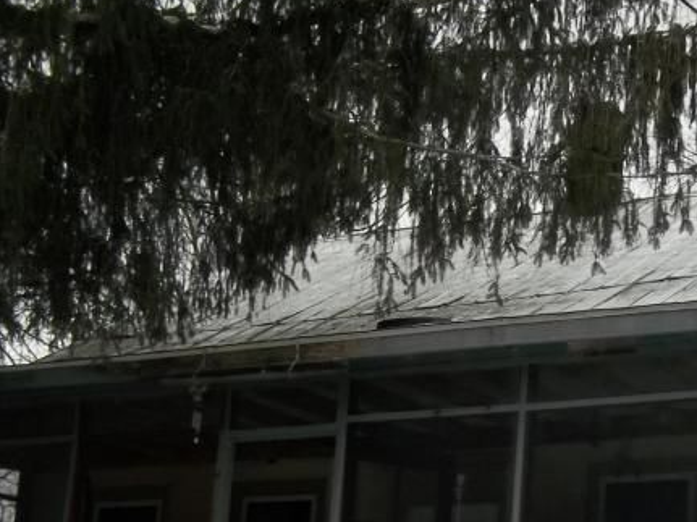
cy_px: 551
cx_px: 619
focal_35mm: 76
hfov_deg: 24.9
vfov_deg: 18.7
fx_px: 1530
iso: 80
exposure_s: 1/100
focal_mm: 5.7
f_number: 8.8
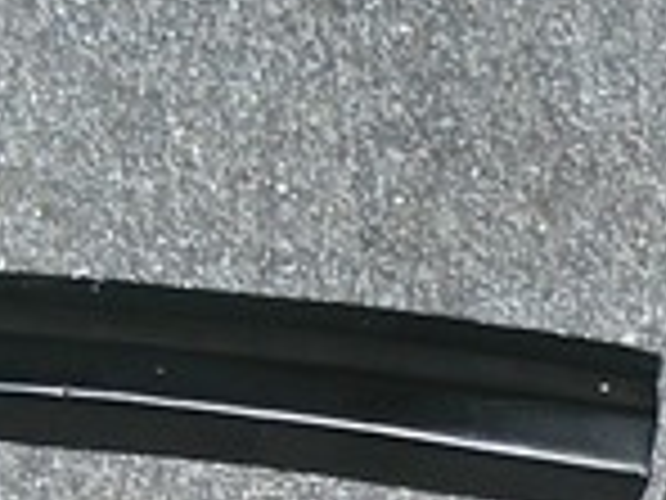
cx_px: -22
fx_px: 3598
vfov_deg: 7.7
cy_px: 865
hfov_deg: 10.5
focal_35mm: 187
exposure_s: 1/30
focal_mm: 6
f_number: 2.8
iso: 100
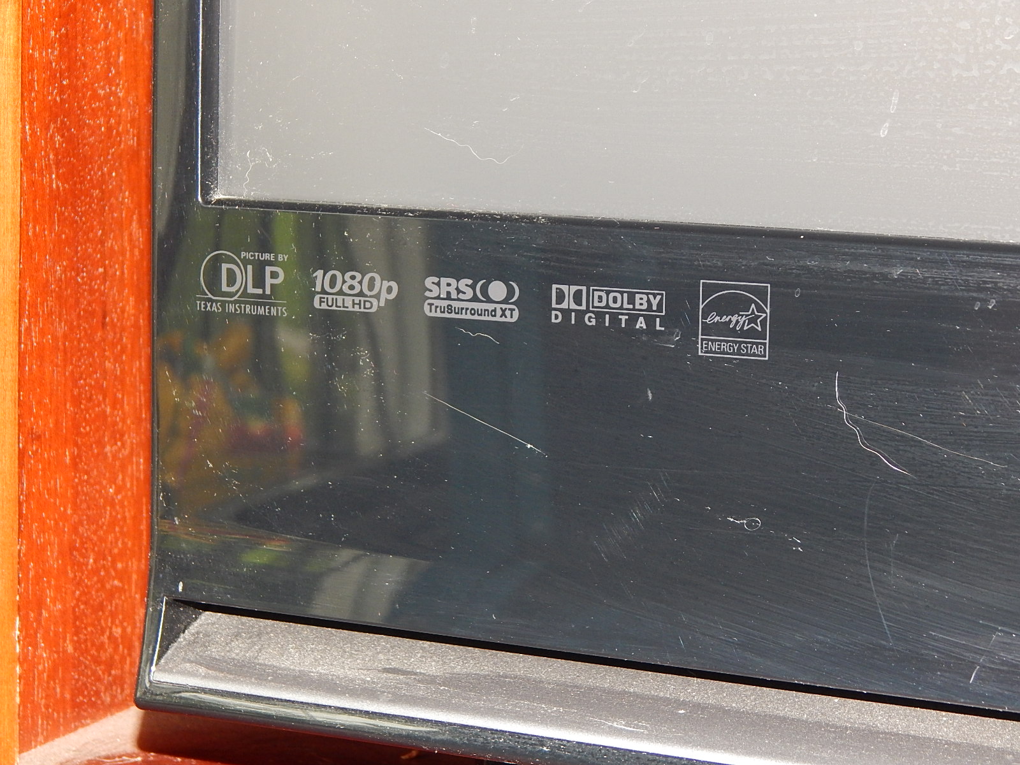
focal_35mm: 85
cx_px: 510
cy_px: 382
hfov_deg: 23.0
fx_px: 2505
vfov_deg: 17.4
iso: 360
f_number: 4.3
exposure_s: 1/30
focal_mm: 15.3
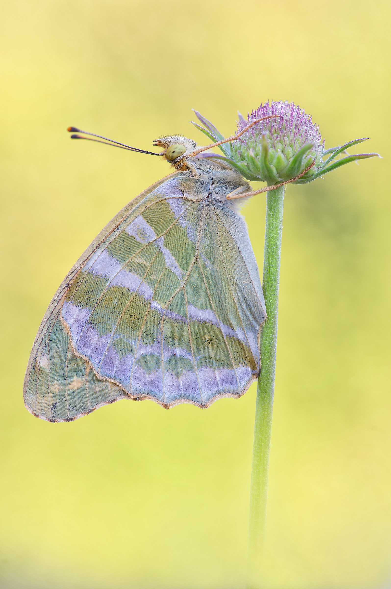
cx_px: 196
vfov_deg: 13.7
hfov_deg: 9.1
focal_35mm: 150
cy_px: 294
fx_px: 2449
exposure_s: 1/8
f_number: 11
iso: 100
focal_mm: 100
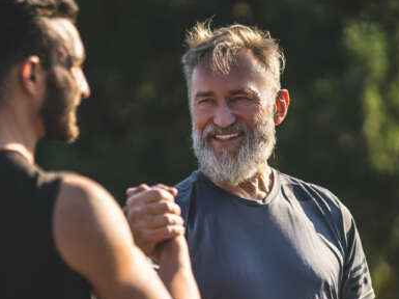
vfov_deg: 9.1
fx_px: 1866
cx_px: 180
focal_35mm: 162
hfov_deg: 12.2
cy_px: 164
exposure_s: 1/3200
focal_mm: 135
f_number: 2.5
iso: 100
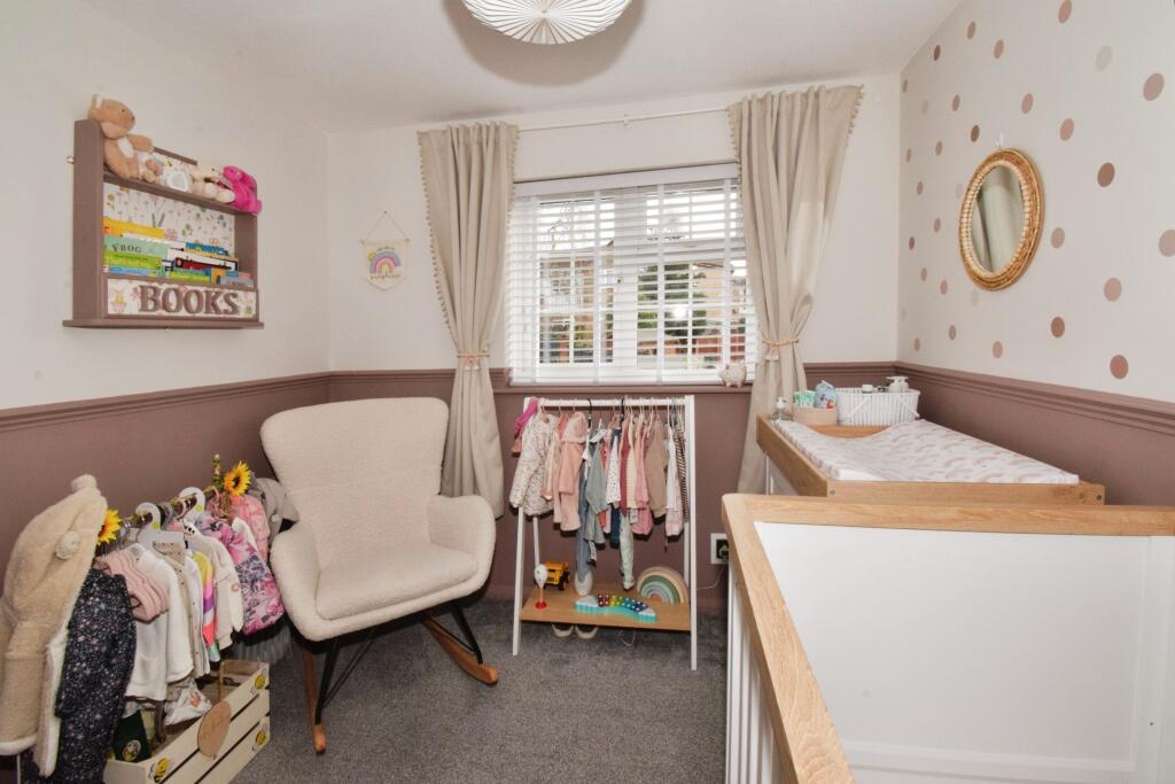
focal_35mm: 15
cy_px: 392
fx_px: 490
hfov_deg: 100.4
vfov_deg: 77.3
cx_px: 588
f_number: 18
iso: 1000
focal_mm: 10
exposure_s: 1/60
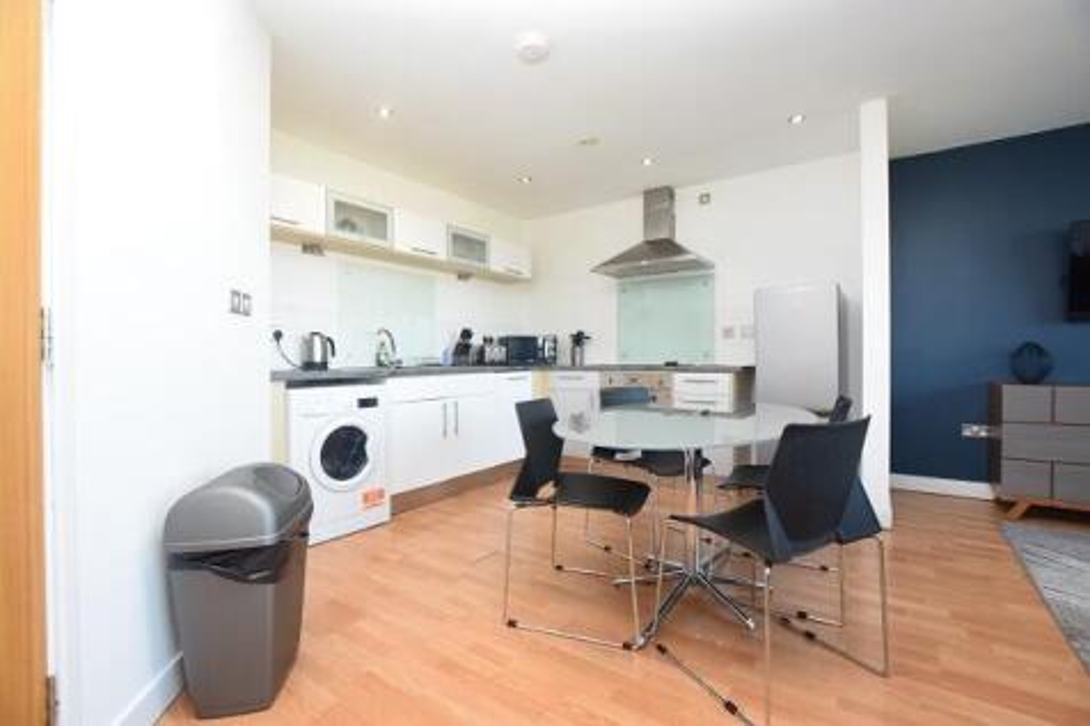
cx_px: 545
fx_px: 454
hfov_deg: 100.4
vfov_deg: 77.3
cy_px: 363
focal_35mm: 15
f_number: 5
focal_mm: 10
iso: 800
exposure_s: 1/100
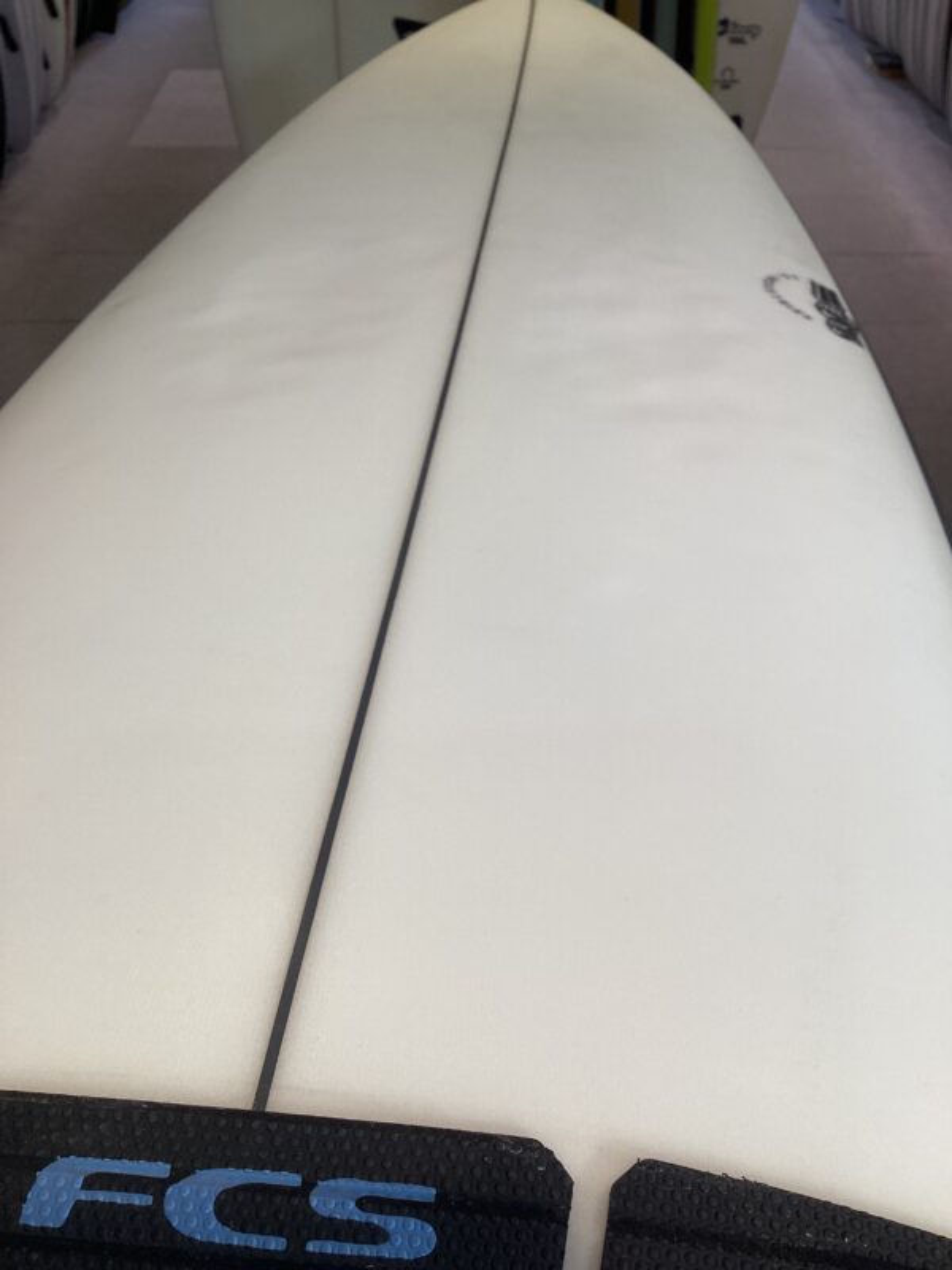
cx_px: 476
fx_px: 1137
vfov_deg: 58.4
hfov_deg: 45.4
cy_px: 635
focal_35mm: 31
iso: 40
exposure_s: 1/100
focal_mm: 3.3
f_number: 2.4
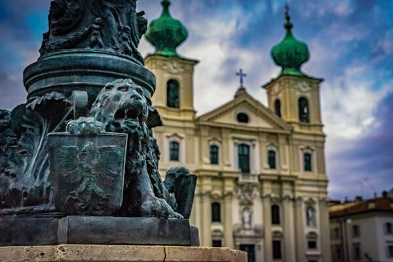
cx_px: 196
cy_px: 131
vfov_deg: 27.0
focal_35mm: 50
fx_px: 546
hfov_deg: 39.6
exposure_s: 1/500
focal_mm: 50
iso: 6400
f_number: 8
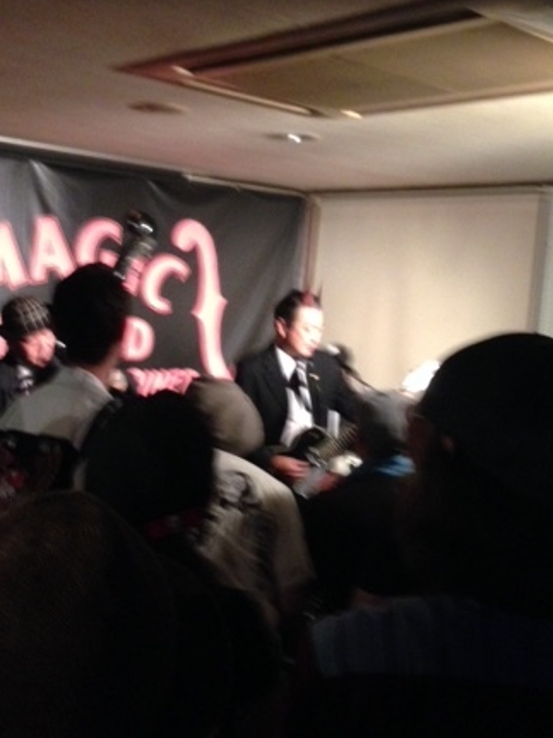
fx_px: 1044
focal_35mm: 49
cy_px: 325
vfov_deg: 38.9
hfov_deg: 29.6
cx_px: 253
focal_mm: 4.12
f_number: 2.4
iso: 500
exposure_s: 1/15
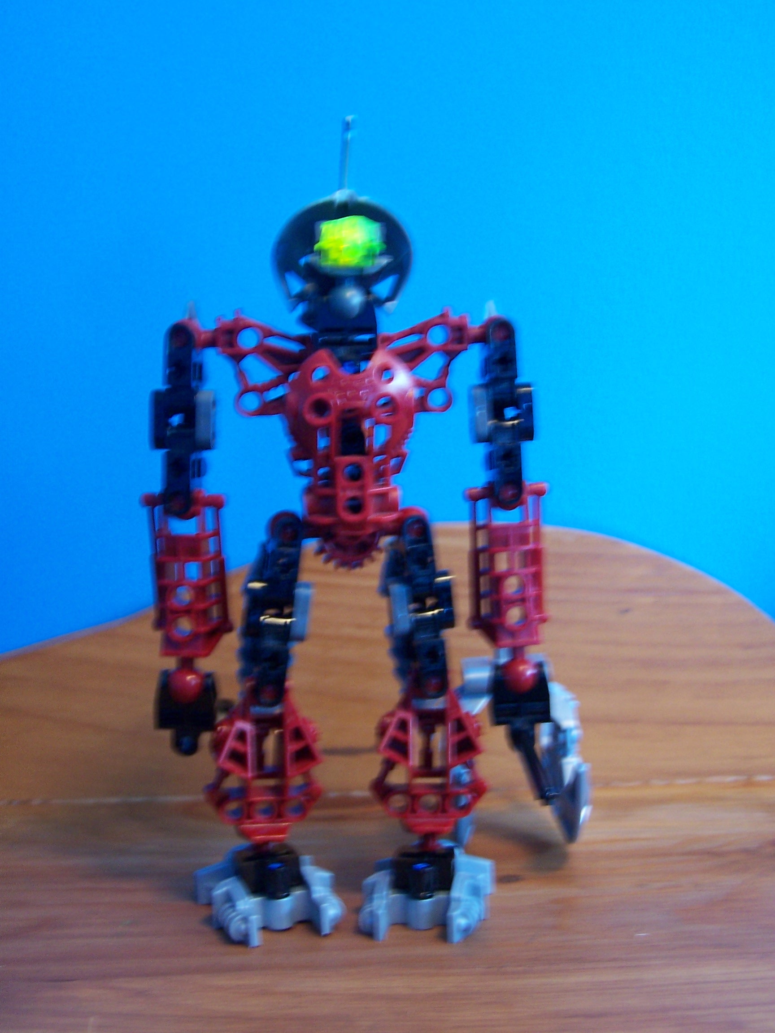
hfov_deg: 28.6
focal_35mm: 51
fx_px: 1522
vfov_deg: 37.5
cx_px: 388
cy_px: 516
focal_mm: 8.5
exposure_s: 1/8
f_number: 3.2
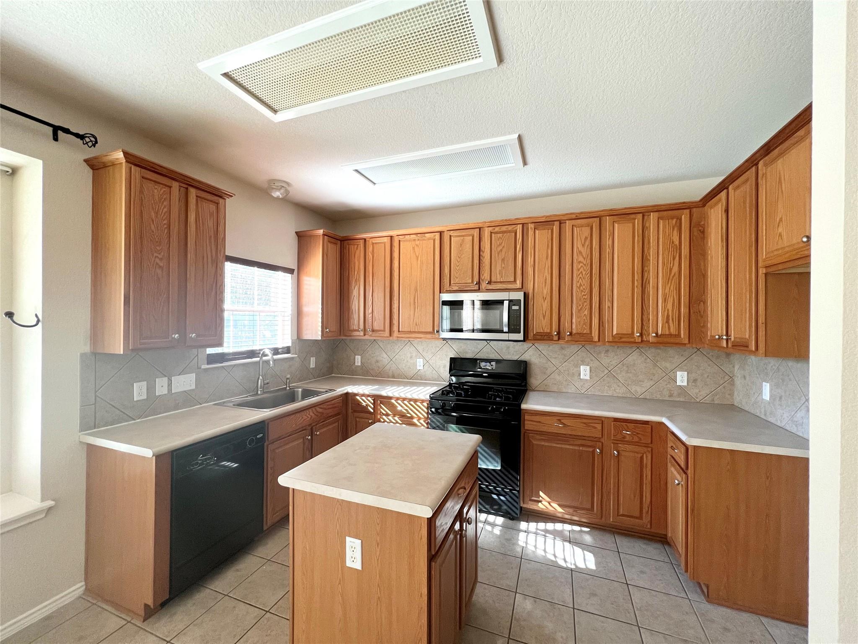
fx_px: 322
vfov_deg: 89.9
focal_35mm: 13
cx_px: 429
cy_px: 322
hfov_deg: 106.2
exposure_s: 1/86
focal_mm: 1.57
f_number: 1.8
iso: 250
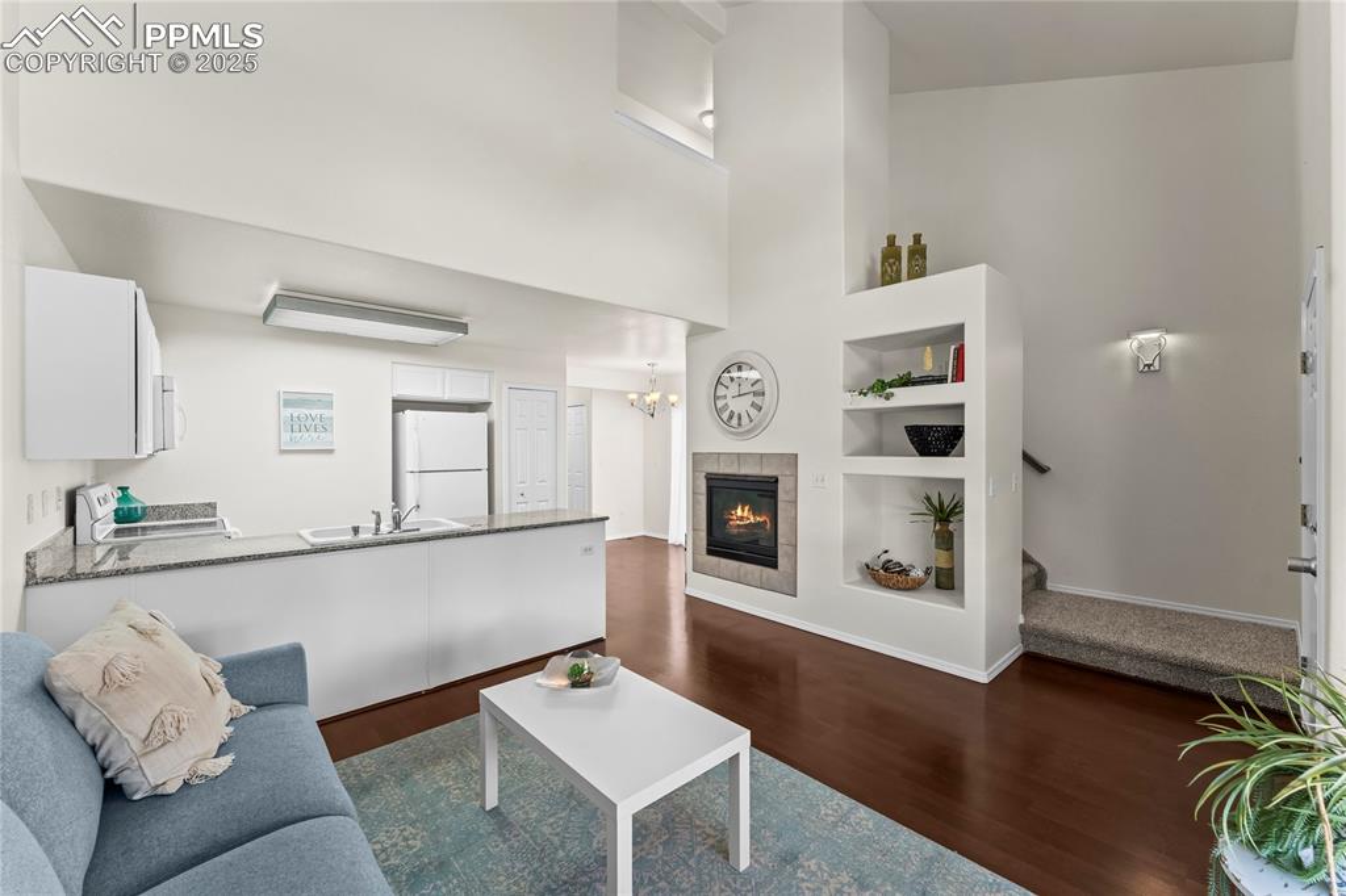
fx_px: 523
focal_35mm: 14
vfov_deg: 81.2
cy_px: 448
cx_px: 673
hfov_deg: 104.3
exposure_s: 1/6
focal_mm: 14
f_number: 8
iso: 500
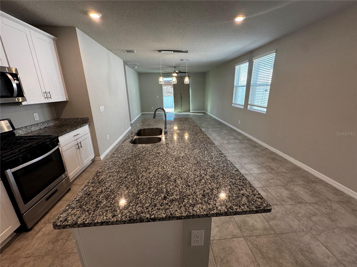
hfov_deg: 102.1
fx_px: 144
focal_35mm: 14
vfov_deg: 85.7
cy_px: 134
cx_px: 178
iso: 200
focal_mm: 2.22
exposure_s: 1/120
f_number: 2.2
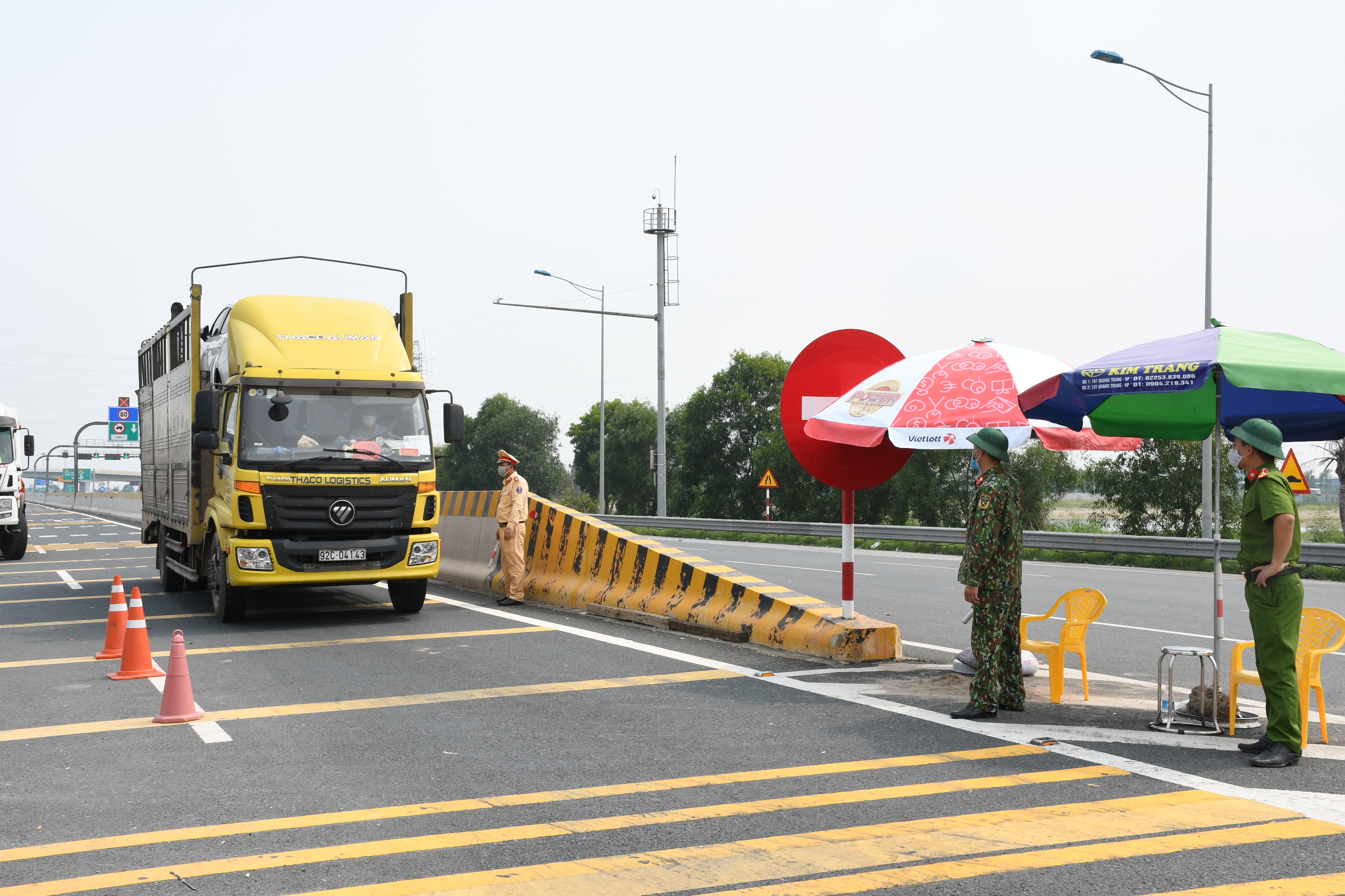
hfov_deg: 49.6
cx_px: 672
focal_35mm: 39
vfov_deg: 34.2
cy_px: 448
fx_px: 1457
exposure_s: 1/200
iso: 160
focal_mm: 26
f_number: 11
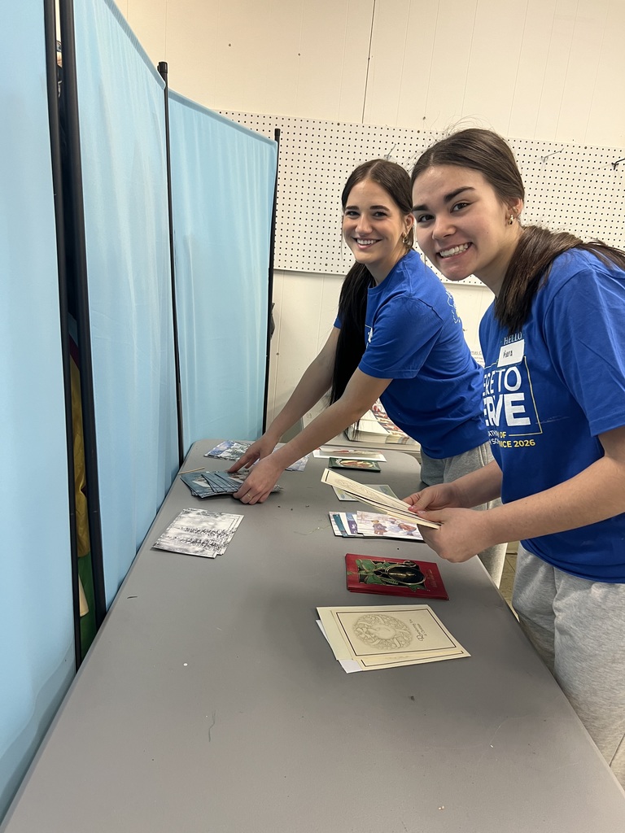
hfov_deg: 53.1
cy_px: 416
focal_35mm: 26
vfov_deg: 67.3
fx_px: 626
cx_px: 312
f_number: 1.5
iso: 80
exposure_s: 1/60
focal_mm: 5.7
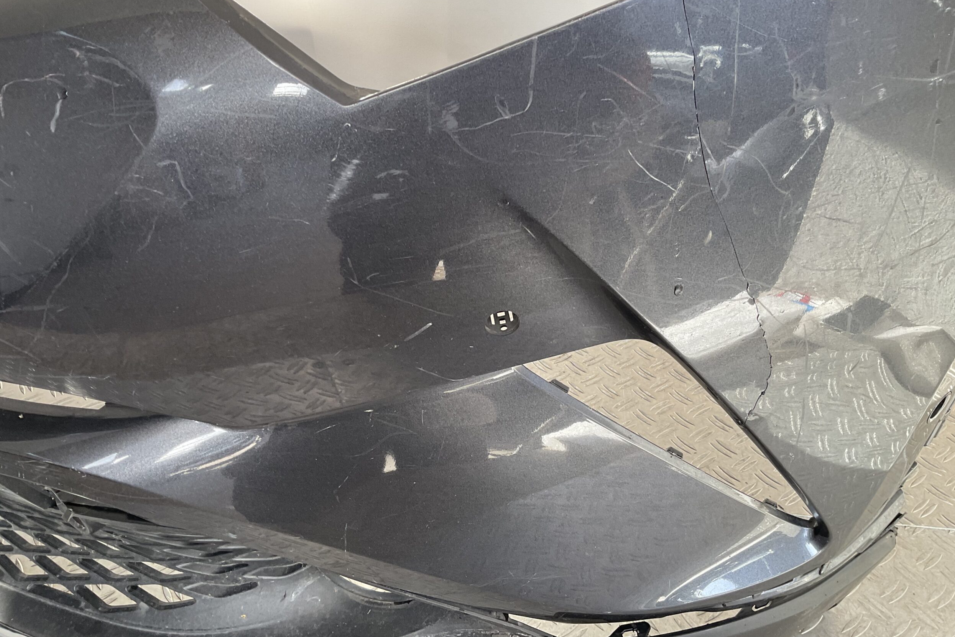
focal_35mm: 31
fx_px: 822
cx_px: 490
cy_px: 310
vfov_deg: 42.3
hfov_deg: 60.3
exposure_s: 1/100
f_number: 1.8
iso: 50
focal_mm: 3
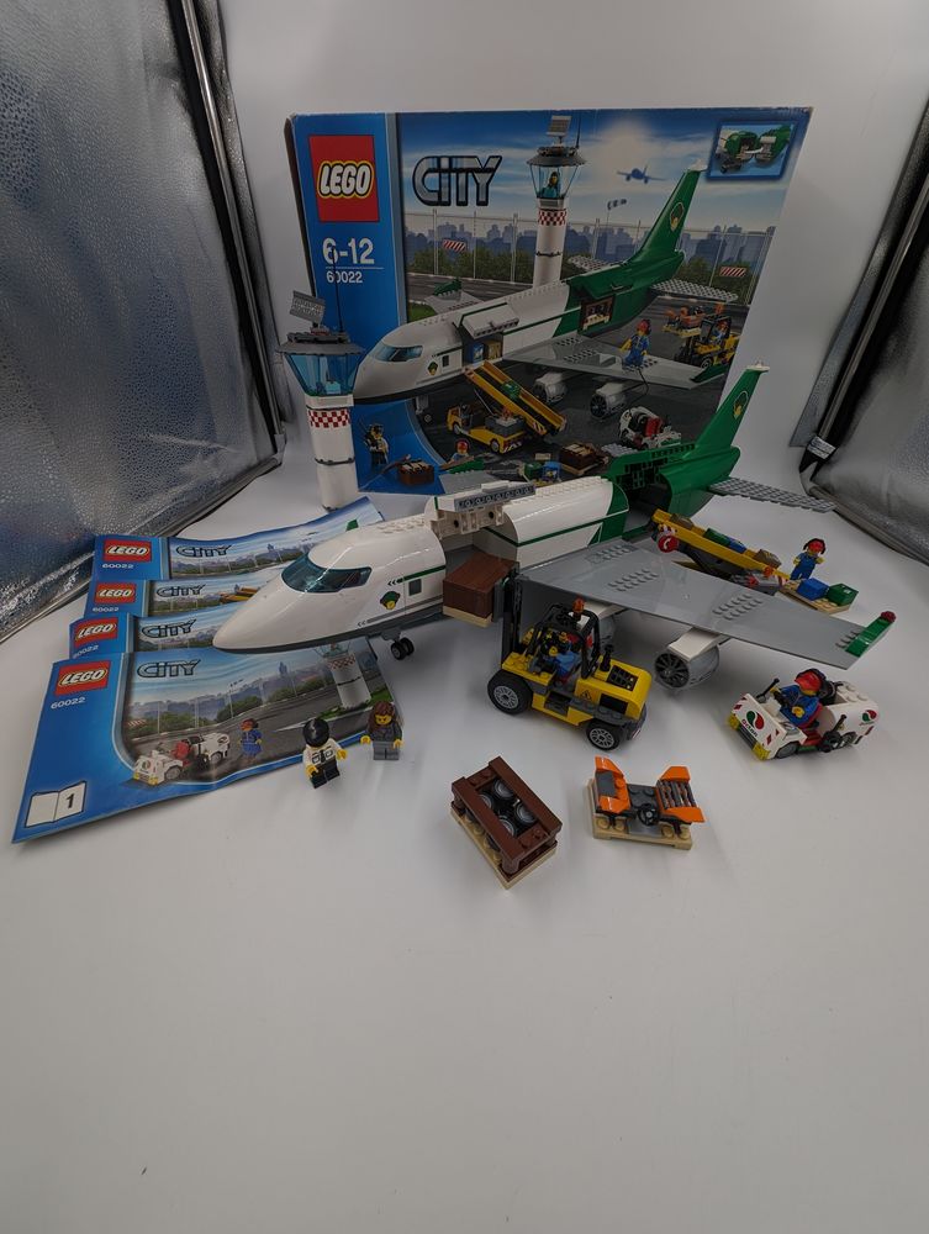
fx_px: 428
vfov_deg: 110.5
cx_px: 464
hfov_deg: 94.6
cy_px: 617
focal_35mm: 12
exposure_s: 1/166
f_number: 1.95
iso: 106
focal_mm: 2.23
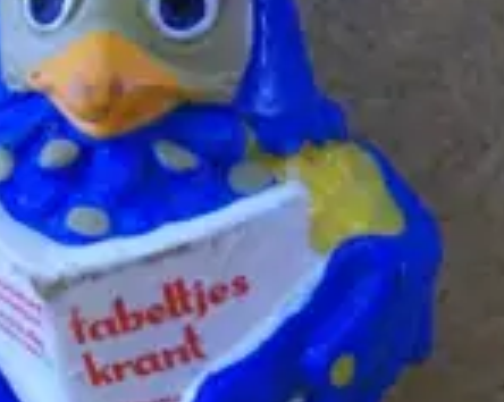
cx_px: 192
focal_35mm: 113
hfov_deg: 17.0
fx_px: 1683
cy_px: 290
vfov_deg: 13.6
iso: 200
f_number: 2.8
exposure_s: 1/40.7
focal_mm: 6
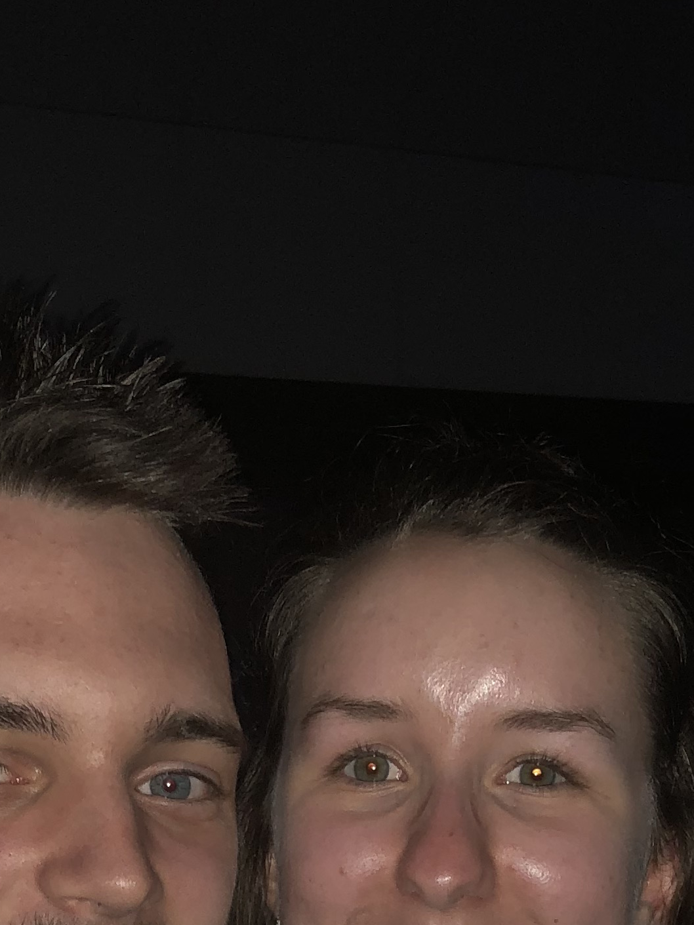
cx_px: 279
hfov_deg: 18.4
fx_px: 2139
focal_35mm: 80
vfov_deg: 21.8
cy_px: 1226
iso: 50
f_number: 1.8
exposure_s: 1/17
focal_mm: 4
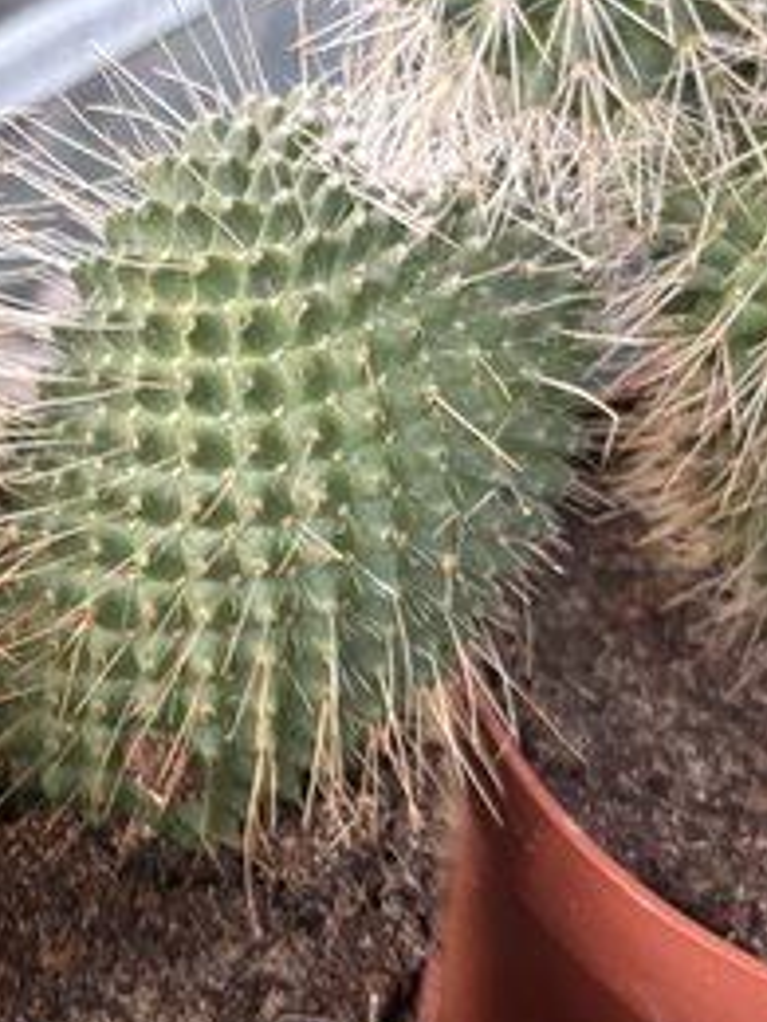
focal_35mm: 60
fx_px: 1773
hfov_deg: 22.9
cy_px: 625
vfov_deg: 32.1
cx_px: -90
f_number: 1.6
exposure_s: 1/60
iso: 320
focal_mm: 5.96
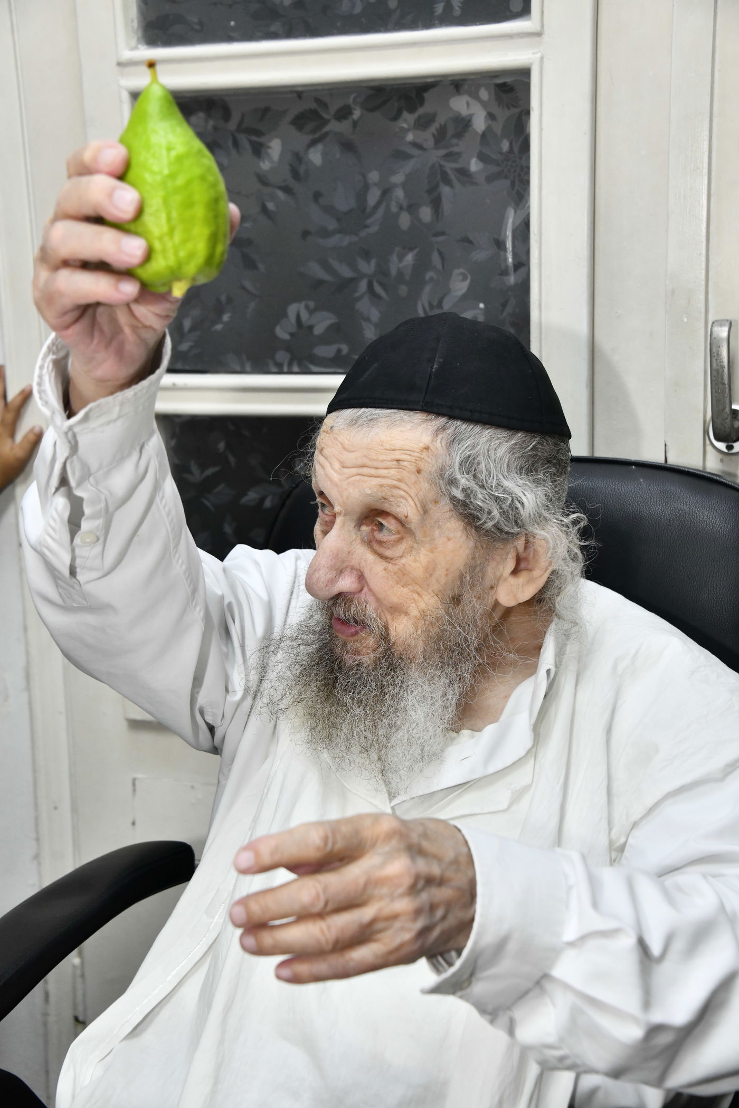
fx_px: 1724
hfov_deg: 24.2
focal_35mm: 56
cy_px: 554
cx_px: 370
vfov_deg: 35.6
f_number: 6.3
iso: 1250
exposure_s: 1/250
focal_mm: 56
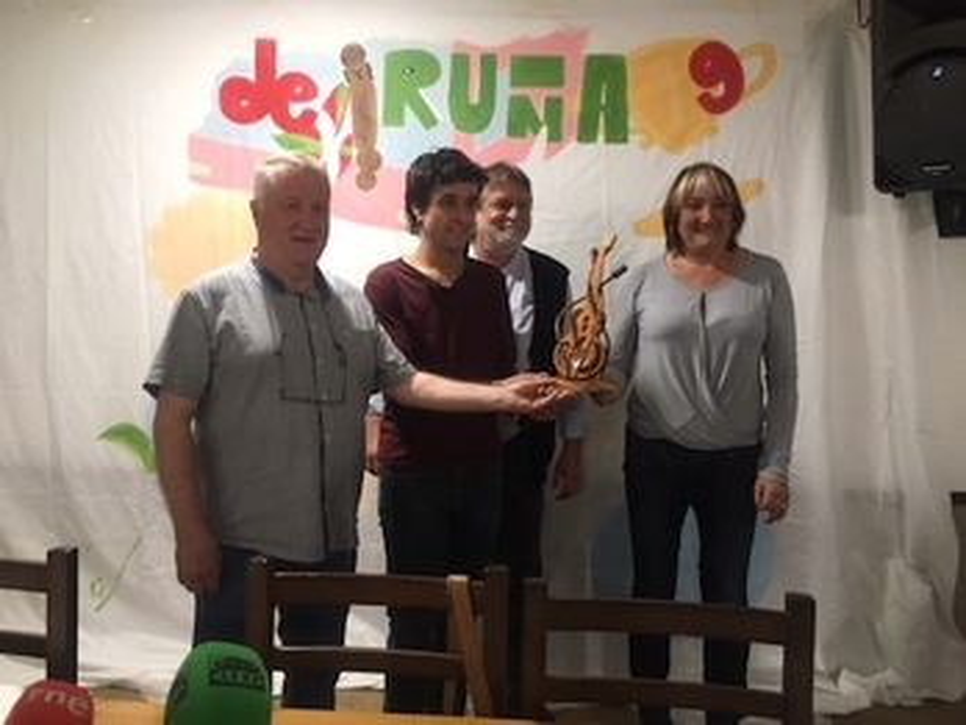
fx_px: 809
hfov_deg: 61.7
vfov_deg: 48.2
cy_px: 362
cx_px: 483
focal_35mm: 29
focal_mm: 4.15
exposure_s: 1/33
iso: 160
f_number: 2.2
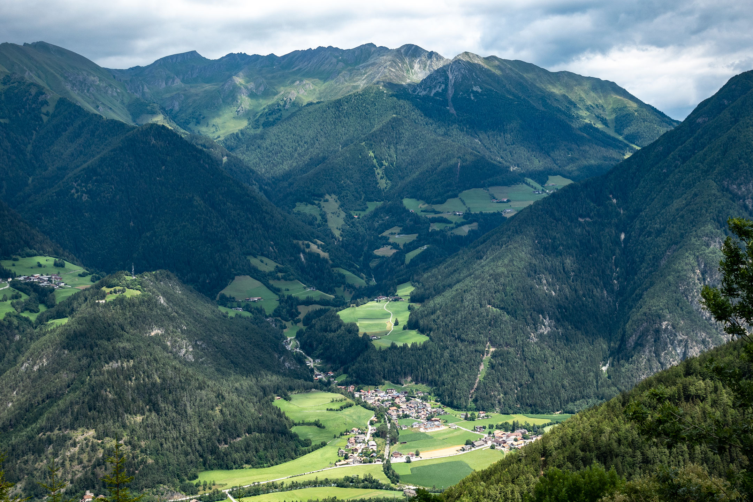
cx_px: 376
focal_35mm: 54
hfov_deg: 36.9
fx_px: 1129
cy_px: 251
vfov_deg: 25.1
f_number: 4
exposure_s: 1/800
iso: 125
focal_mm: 19.67
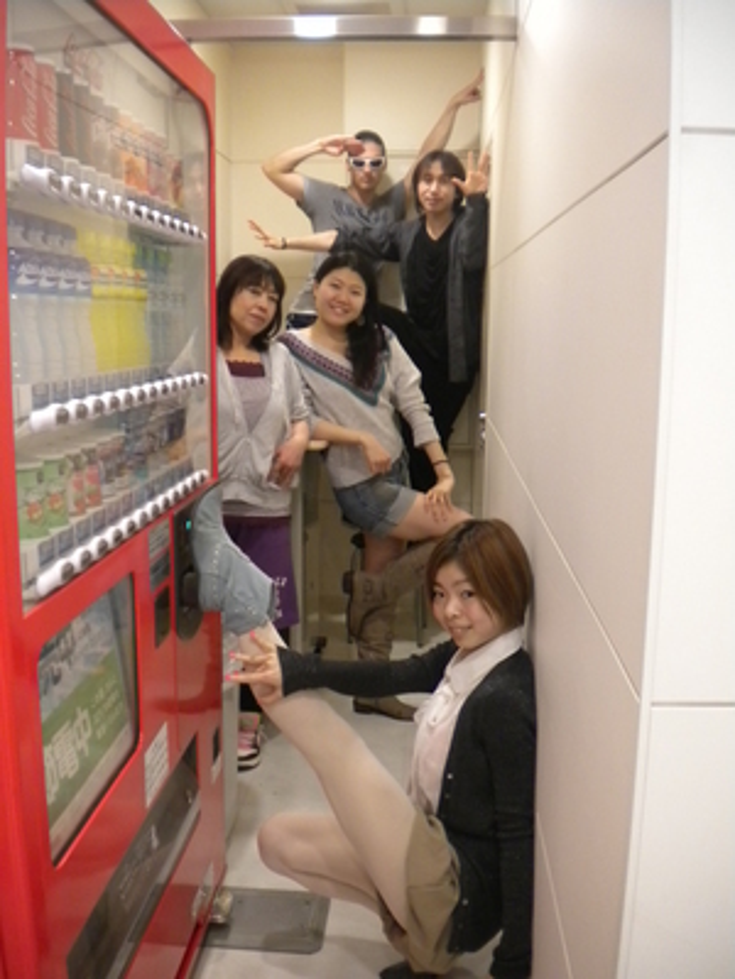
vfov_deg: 52.6
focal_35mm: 35
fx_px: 991
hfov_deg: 40.7
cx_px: 368
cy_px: 490
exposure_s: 1/36.8
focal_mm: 6.3
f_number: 3.1
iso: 400
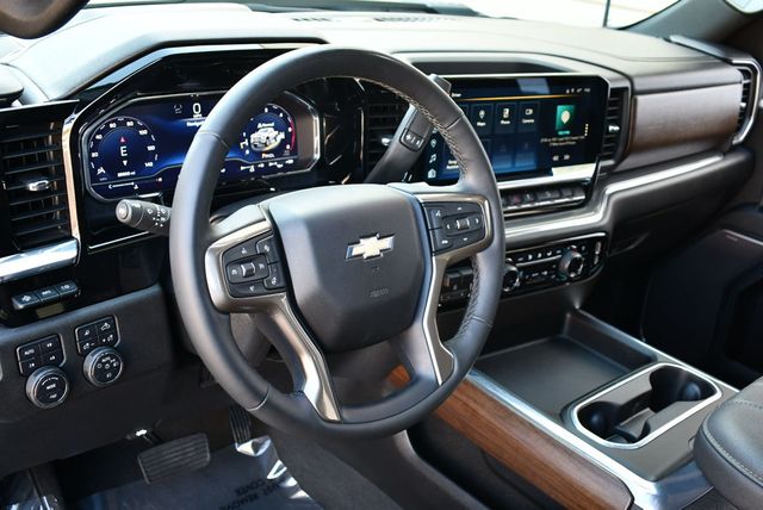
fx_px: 764
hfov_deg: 53.1
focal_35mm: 36
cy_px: 255
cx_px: 382
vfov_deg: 36.9
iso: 800
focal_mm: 18
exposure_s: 1/125
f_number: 3.5
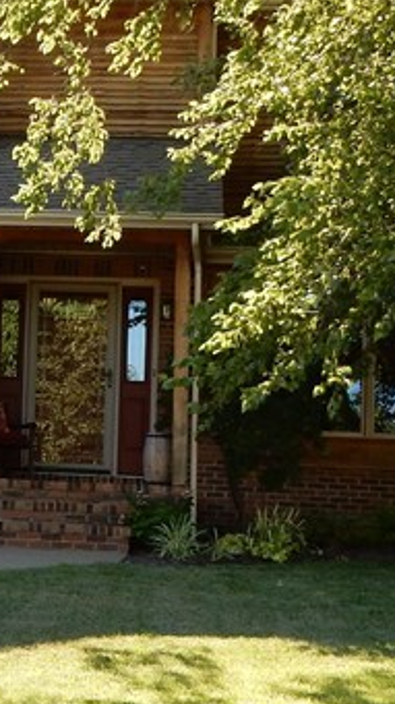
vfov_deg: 18.2
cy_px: 298
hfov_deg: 9.8
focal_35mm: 118
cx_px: -296
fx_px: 2199
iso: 125
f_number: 4
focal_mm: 6.4
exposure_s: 1/200
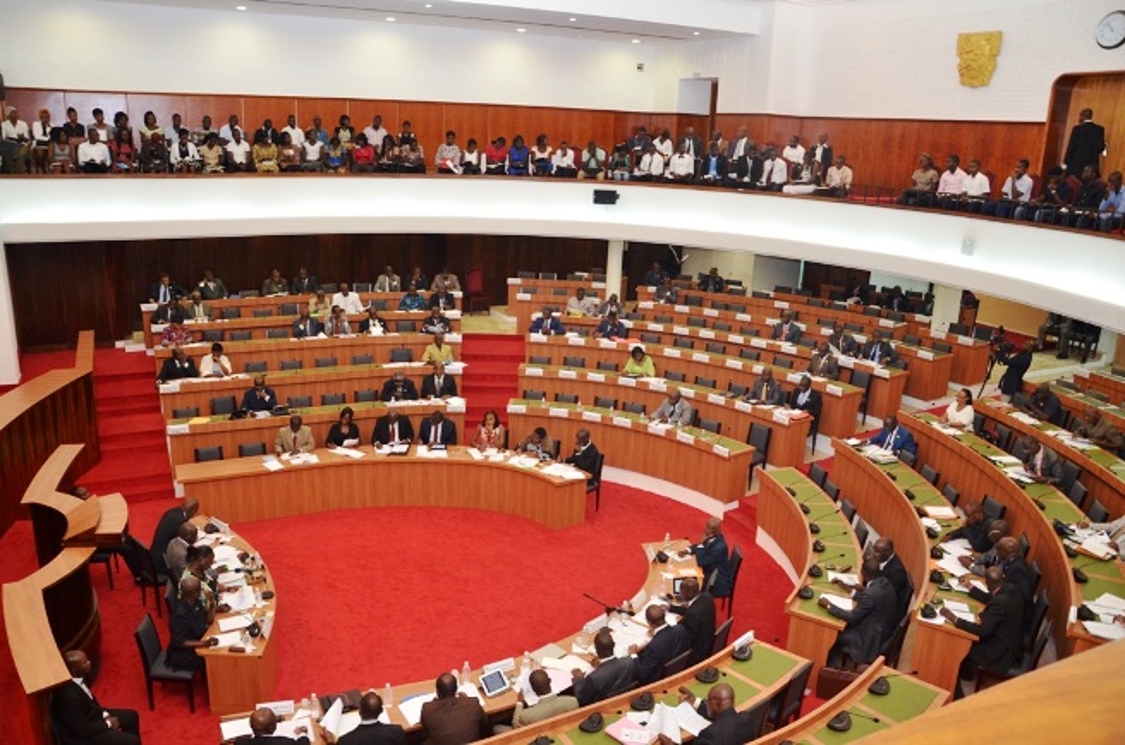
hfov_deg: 67.5
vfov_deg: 47.7
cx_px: 562
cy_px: 372
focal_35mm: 27
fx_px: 842
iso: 800
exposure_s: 1/60
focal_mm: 18
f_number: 4
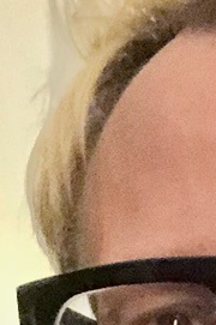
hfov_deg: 7.2
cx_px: 136
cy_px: 774
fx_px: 1714
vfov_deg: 9.6
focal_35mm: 190
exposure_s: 1/25
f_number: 2.2
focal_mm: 2.87
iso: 500
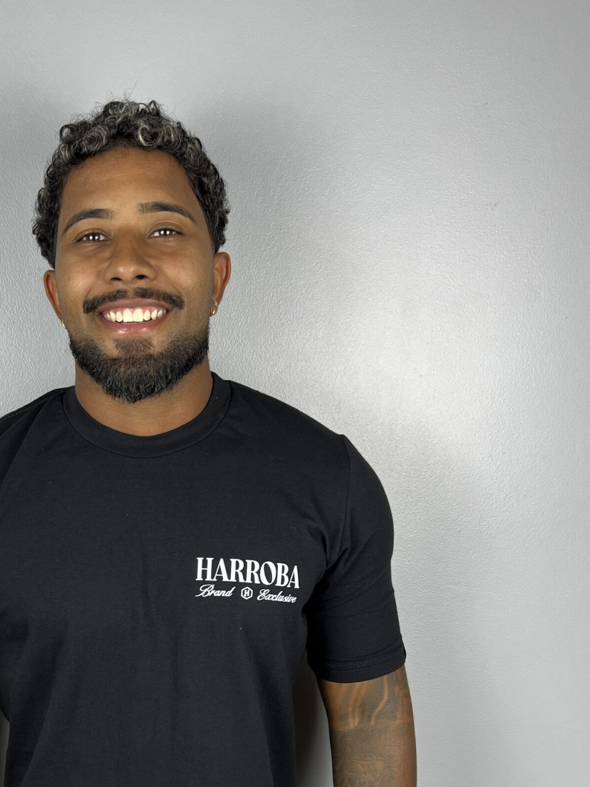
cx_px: 153
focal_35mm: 42
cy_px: 604
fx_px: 954
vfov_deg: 43.2
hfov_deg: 33.7
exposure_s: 1/120
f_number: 1.5
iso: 80
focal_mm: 5.7
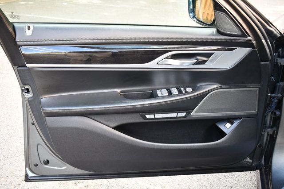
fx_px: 292
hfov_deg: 51.9
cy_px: 94
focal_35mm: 37
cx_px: 142
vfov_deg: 36.0
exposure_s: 1/160
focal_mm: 25
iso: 800
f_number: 4
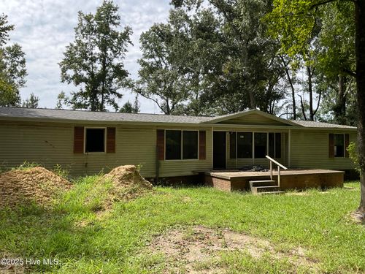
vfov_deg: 48.2
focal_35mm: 29
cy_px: 137
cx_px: 182
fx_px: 306
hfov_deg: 61.7
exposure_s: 1/1377
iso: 25
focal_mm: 3
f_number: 1.8
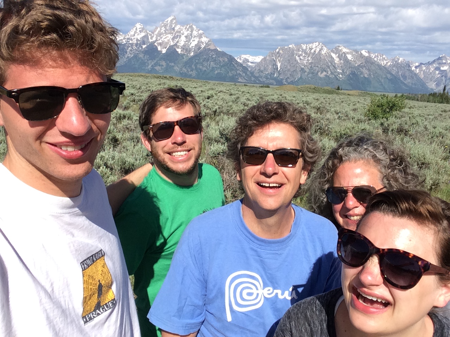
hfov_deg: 58.4
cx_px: 225
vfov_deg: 45.4
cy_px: 168
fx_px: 403
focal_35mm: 31
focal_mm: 2.15
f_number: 2.4
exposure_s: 1/1887
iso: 50
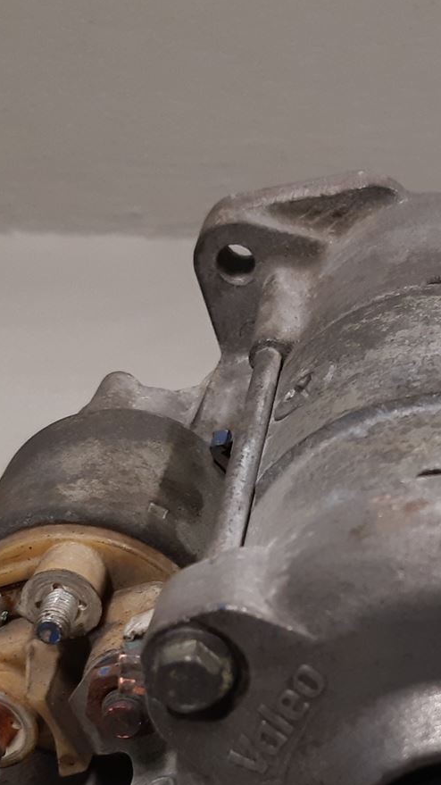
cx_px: 362
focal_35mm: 66
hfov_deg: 18.1
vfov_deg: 31.1
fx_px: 1373
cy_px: 624
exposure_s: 1/50
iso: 160
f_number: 1.7
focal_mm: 3.93
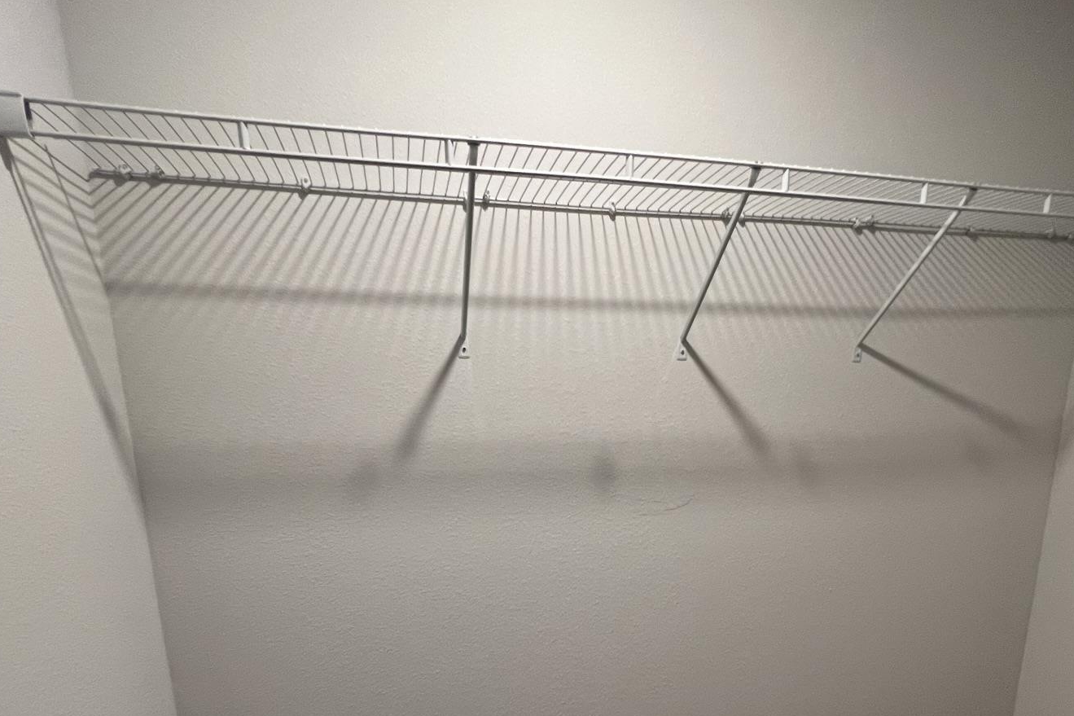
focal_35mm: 21
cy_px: 570
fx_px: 626
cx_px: 576
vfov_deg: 55.4
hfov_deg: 81.1
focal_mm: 1.57
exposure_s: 1/60
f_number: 1.8
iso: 160
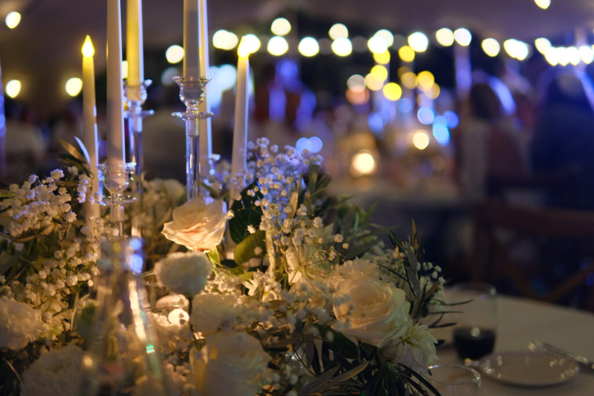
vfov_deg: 29.9
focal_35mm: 45
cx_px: 297
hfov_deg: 43.6
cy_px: 198
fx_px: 743
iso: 800
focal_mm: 30
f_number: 1.4
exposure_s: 1/52
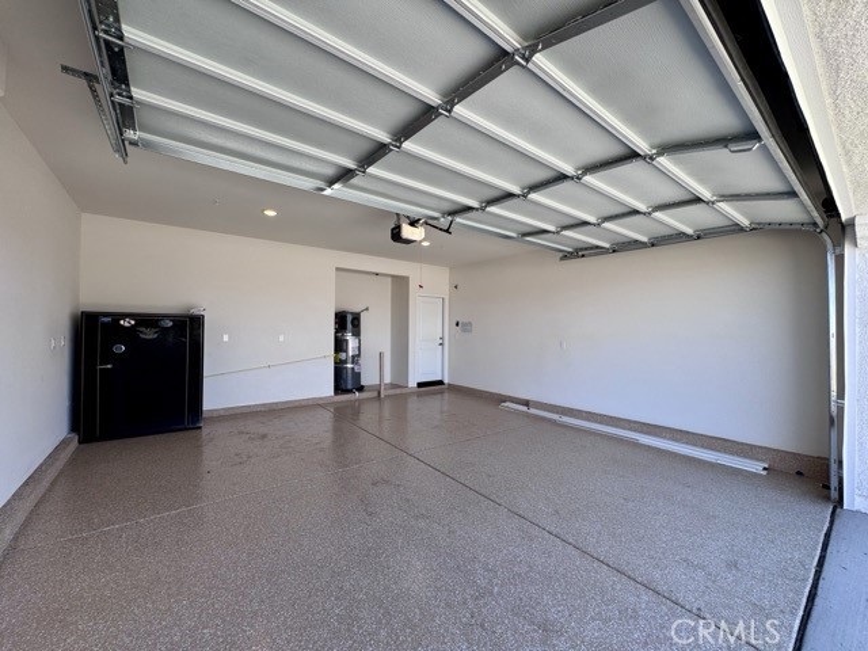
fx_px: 351
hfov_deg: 102.1
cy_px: 326
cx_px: 434
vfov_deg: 85.7
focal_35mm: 14
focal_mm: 2.22
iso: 40
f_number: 2.2
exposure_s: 1/278
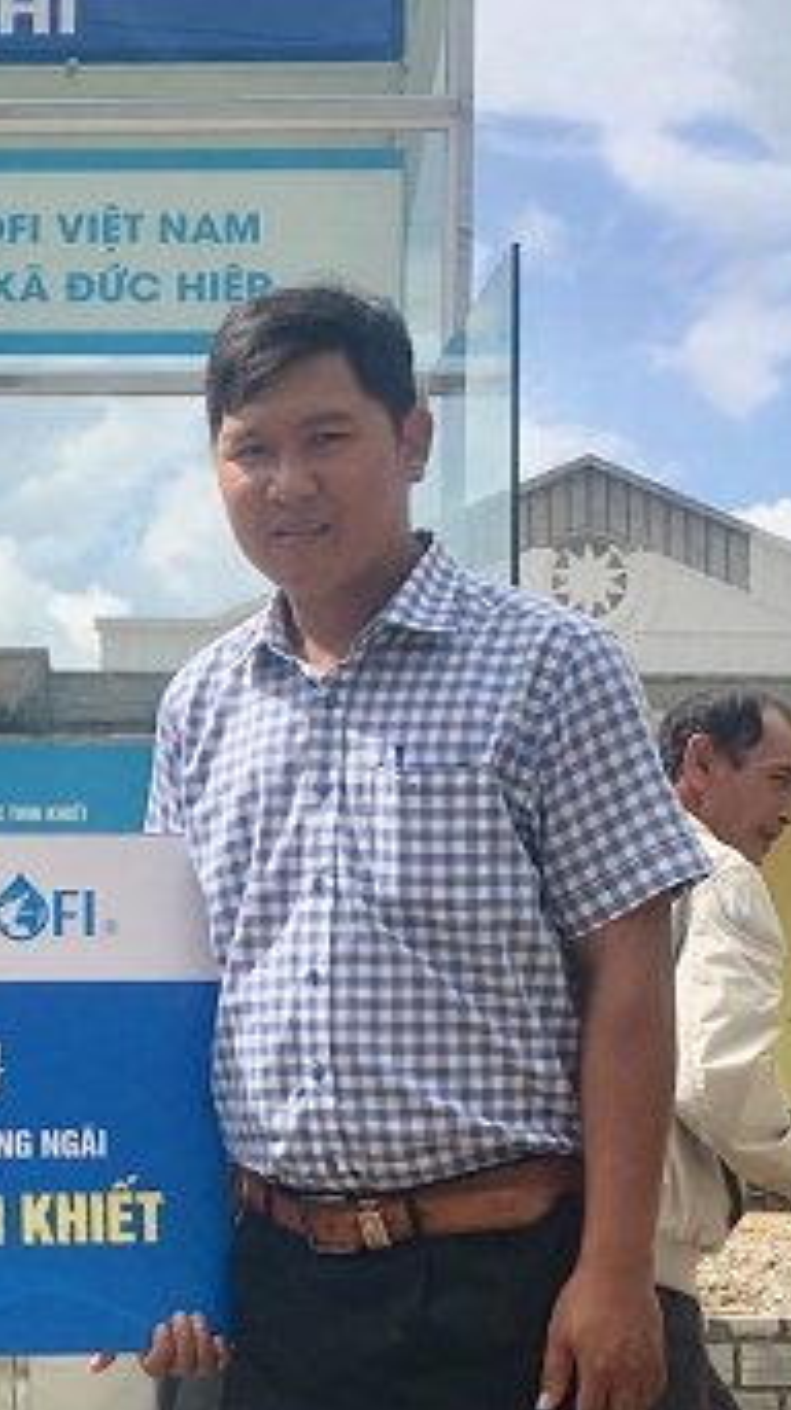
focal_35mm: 74
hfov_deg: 15.8
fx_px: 2763
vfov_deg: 28.5
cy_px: 919
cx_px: -95
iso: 25
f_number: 2.2
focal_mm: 4.15
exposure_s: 1/2481
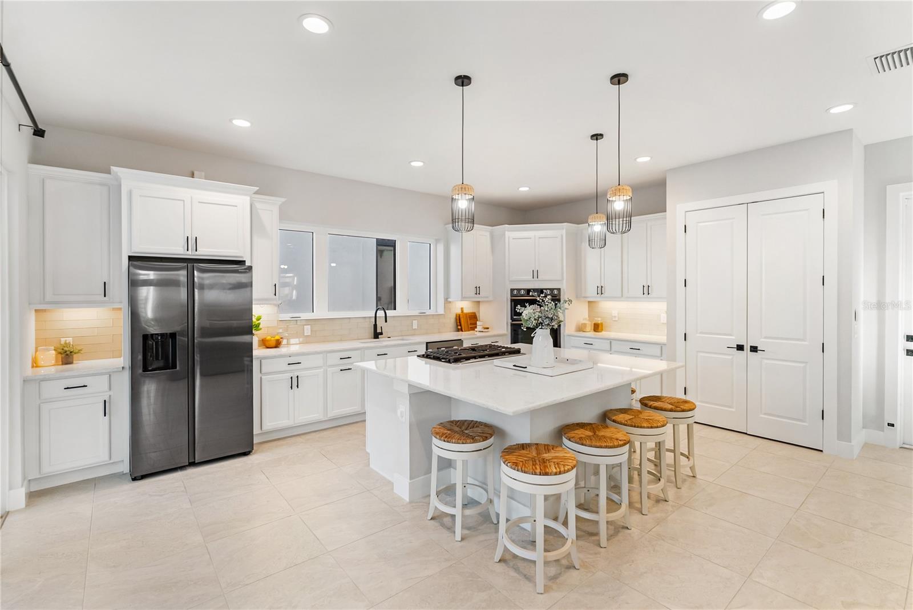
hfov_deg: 96.7
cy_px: 305
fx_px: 406
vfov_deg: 73.8
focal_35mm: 16
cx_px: 456
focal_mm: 16
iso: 400
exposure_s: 1/250
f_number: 2.8
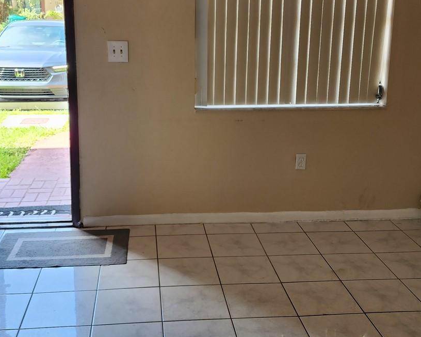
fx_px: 548
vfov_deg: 34.1
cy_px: 140
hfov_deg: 42.0
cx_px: 203
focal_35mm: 44
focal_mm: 6.4
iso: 25
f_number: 1.8
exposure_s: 1/50
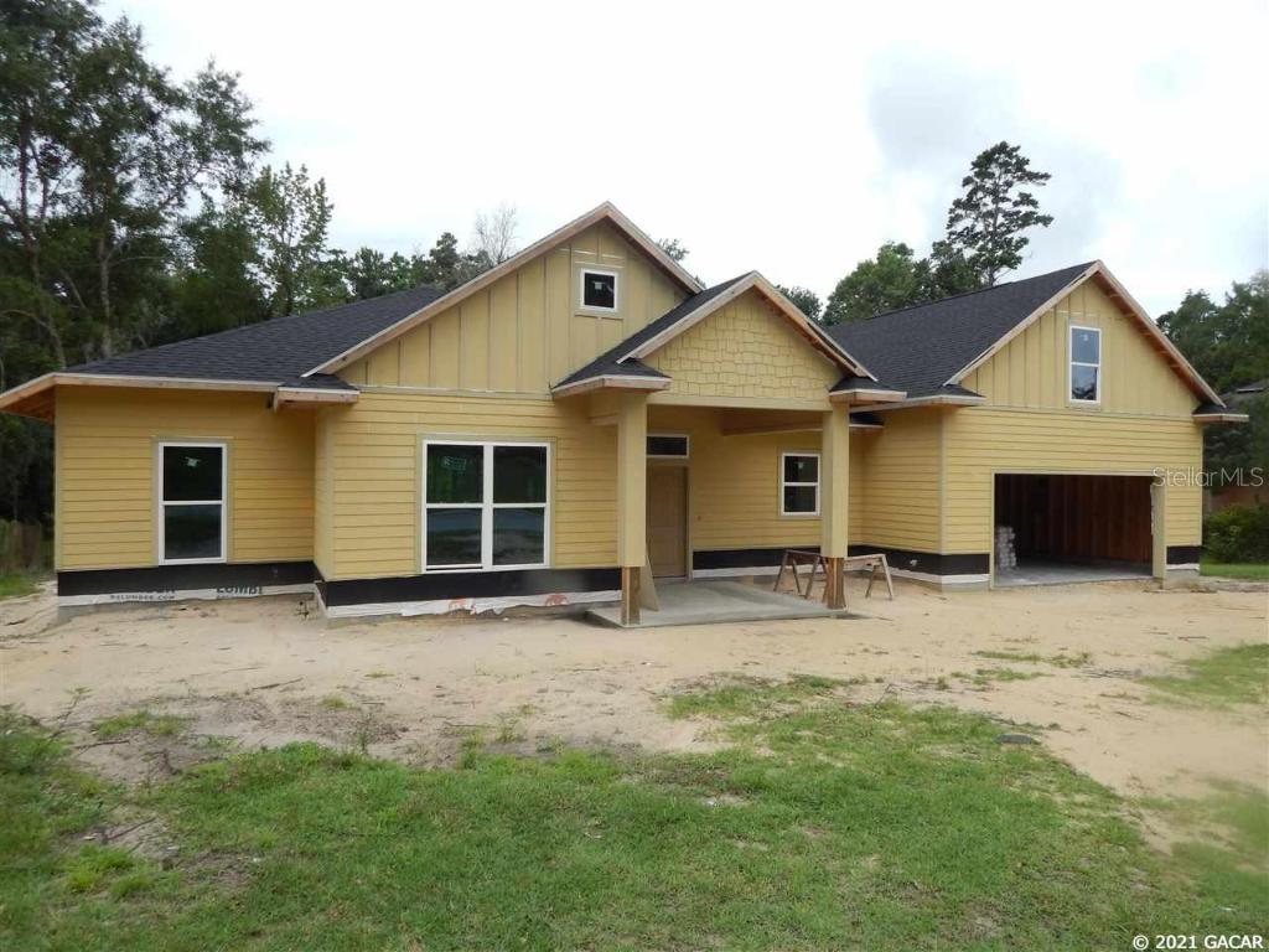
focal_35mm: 23
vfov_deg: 58.9
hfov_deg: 73.9
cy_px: 476
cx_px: 634
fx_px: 843
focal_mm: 4
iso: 125
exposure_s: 1/1250
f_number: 3
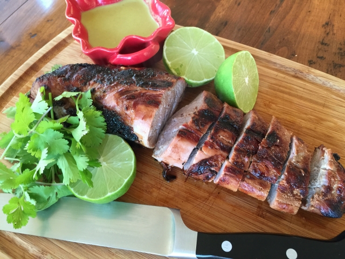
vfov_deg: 48.2
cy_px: 130
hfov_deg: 61.7
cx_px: 172
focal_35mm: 29
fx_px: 289
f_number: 2.2
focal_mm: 4.15
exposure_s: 1/15
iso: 80
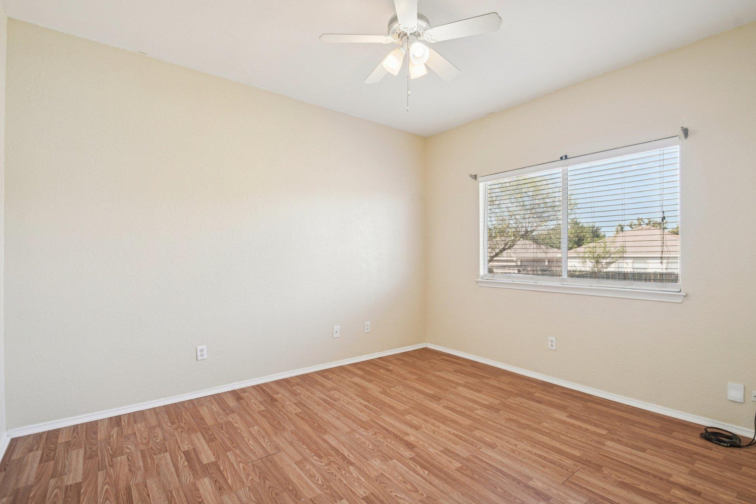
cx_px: 387
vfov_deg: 73.7
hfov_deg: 96.7
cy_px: 239
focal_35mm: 16
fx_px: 336
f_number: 8
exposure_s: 1/25
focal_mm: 10
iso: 400
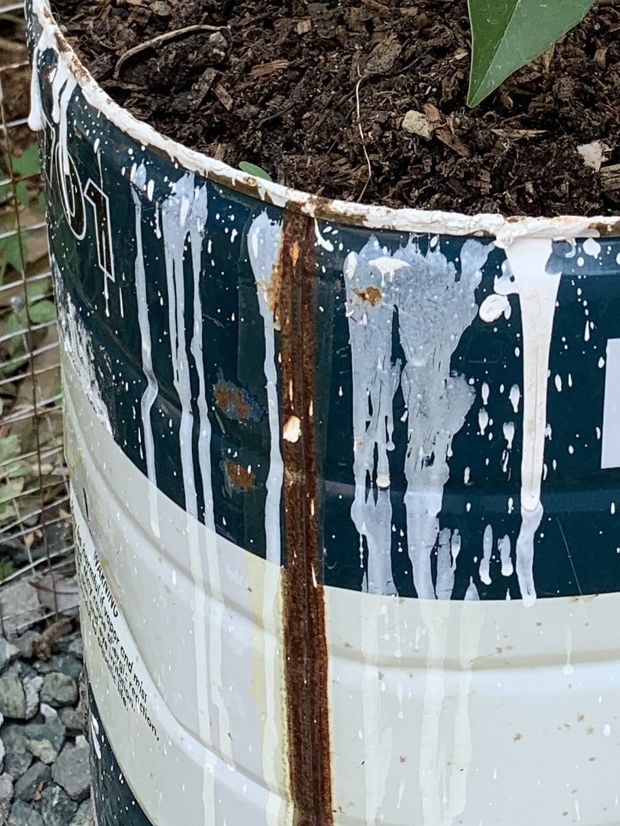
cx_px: 511
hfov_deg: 17.0
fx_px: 2054
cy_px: -34
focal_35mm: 86
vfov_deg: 21.8
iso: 25
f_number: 1.8
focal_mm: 4.25
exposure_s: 1/431
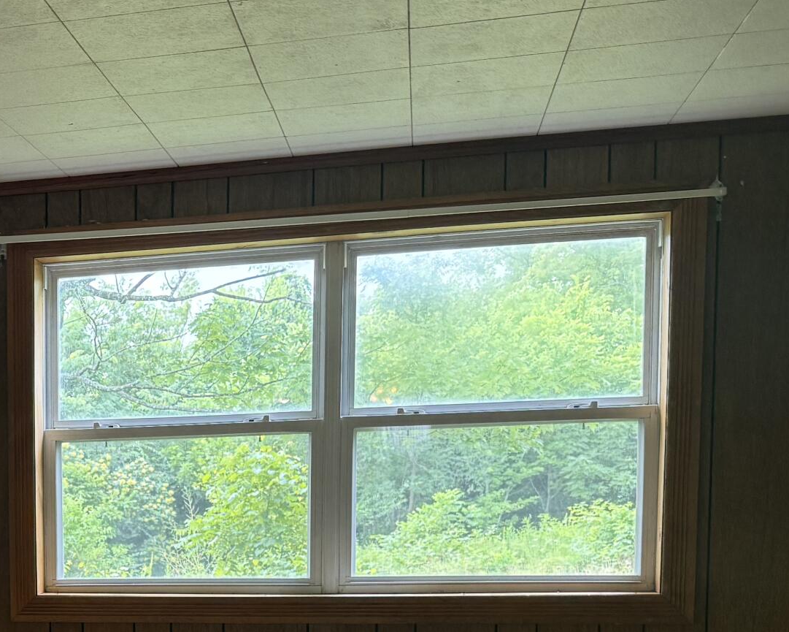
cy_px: 631
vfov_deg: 22.6
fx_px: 1518
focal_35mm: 65
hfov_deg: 26.9
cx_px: -69
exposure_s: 1/121
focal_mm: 6.76
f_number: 1.78
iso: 125
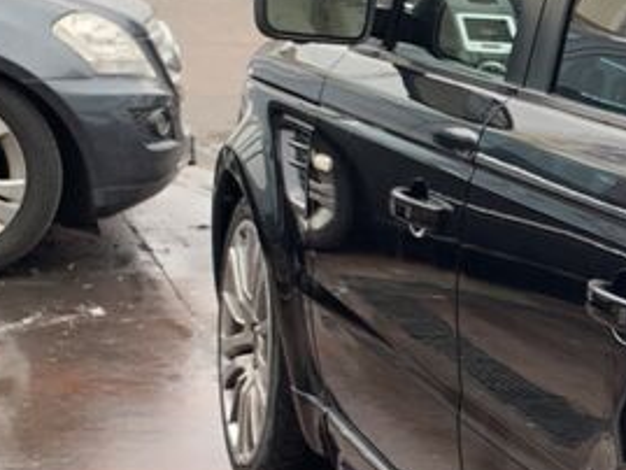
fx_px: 2099
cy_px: 398
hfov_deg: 14.7
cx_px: 1140
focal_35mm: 116
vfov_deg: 12.7
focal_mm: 4.25
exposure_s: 1/198
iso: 25
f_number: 1.8
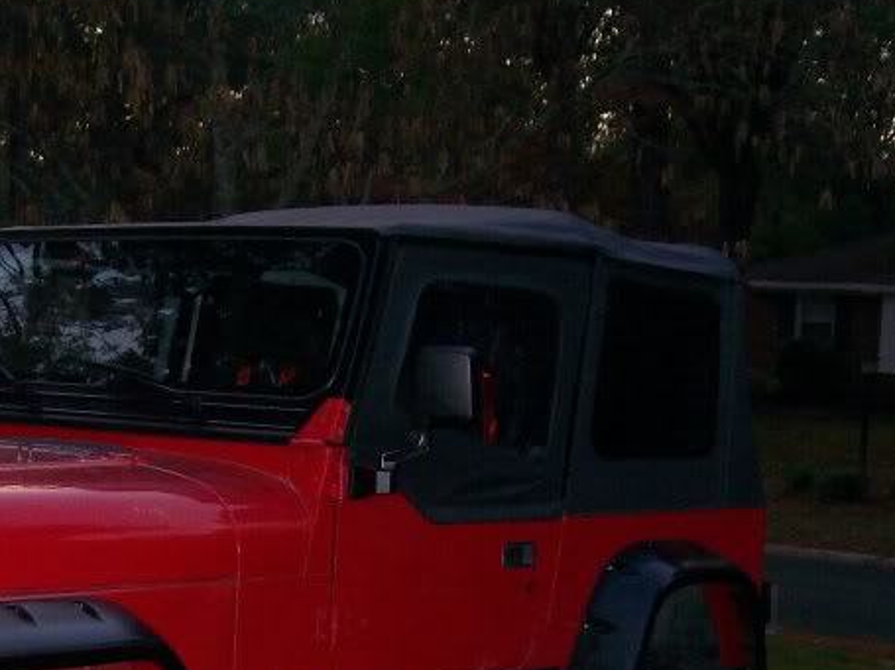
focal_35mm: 81
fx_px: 2094
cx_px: 248
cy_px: 635
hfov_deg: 23.9
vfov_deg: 17.8
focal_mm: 6
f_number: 2.7
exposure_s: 1/64
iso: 140
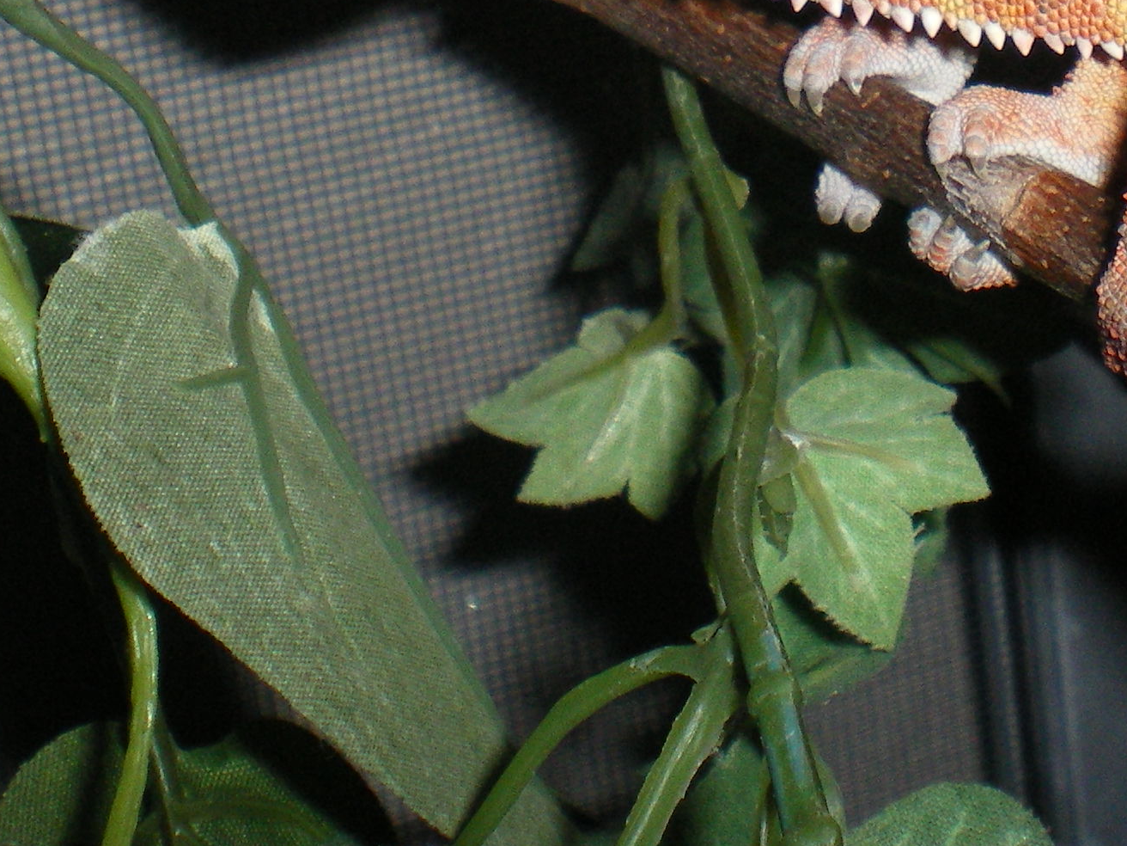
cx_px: 786
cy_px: -113
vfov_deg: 16.1
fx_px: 2898
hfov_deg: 21.9
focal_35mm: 89
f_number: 4.6
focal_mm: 6.3
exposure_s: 1/50
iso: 200
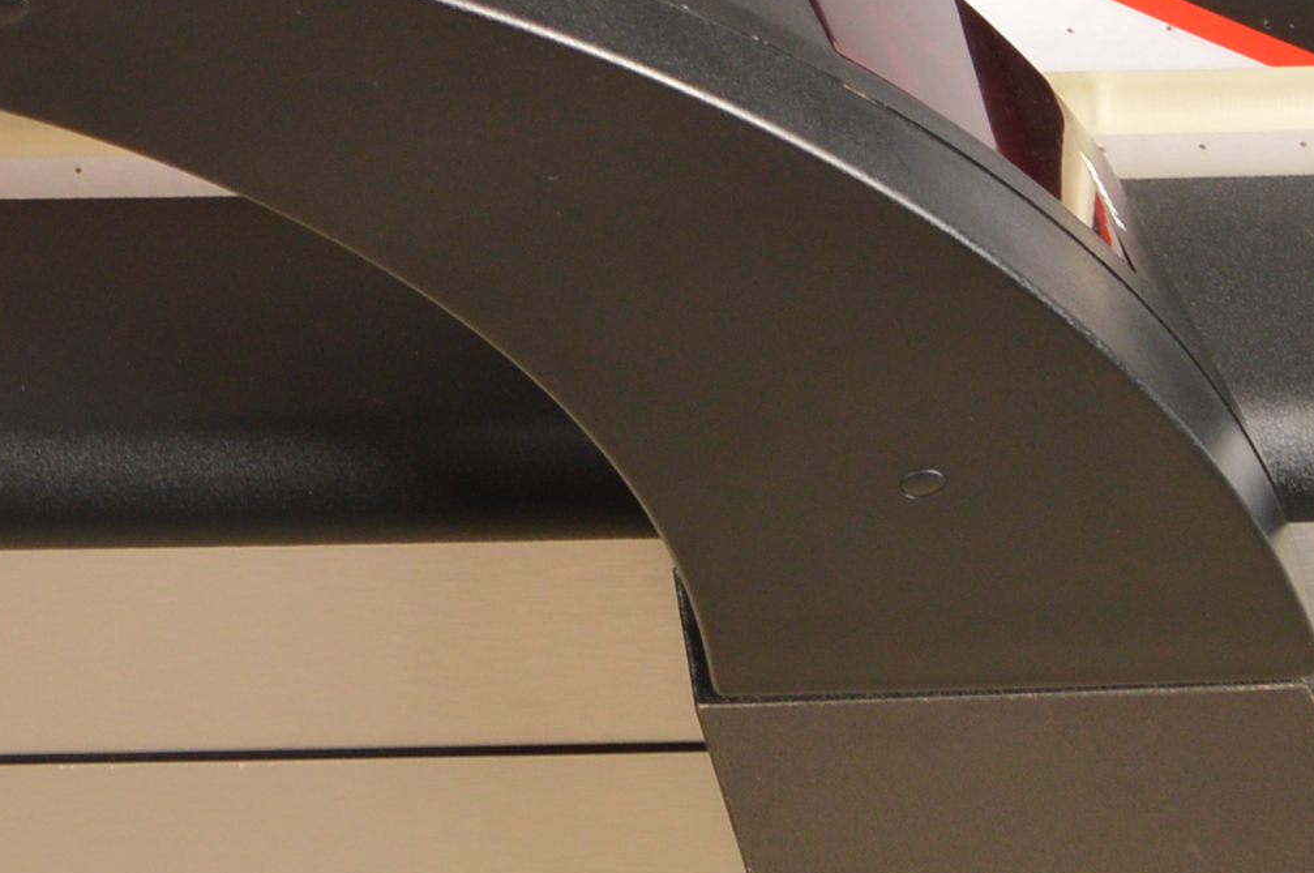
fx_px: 4411
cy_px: -908
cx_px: -449
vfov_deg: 10.4
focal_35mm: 121
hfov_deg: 16.0
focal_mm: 18
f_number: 6.3
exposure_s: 1/160
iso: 200
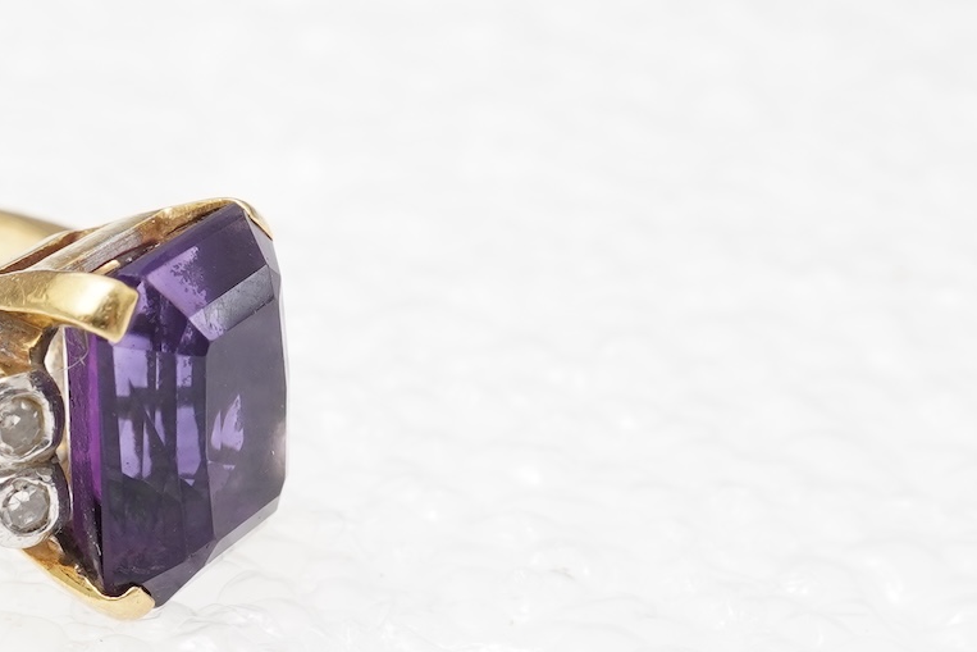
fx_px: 3148
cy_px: 388
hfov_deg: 17.4
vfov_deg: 11.8
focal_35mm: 116
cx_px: 145
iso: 320
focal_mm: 30
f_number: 20
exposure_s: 1/125
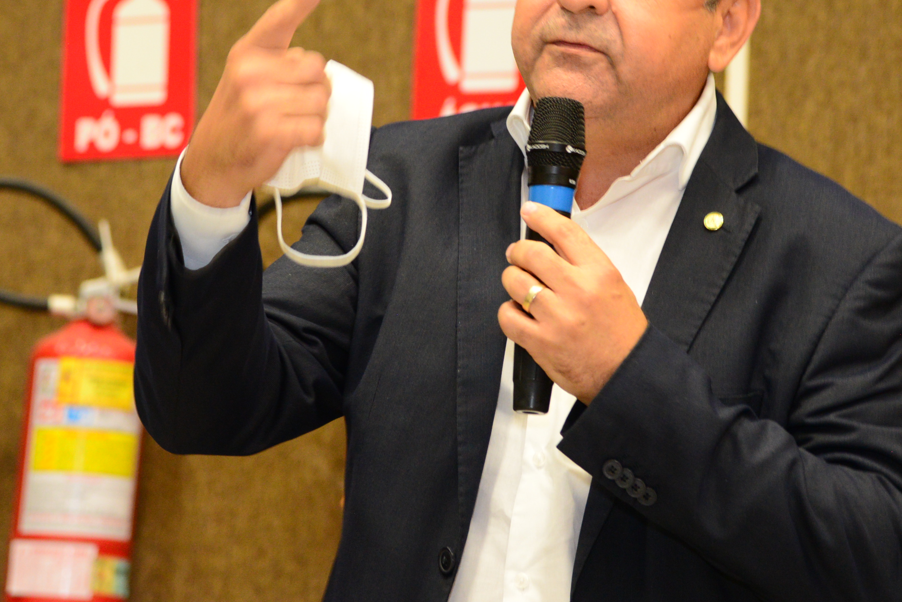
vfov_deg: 7.2
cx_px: 525
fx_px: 4762
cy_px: 160
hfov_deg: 10.8
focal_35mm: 190
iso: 3200
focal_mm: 120
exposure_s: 1/60
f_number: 4
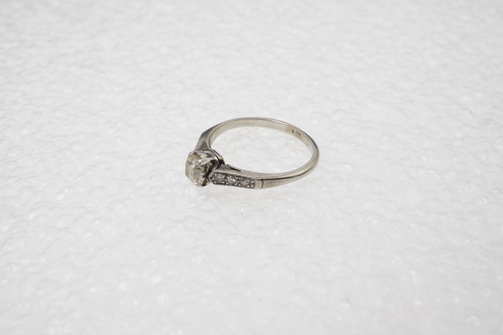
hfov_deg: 43.6
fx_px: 629
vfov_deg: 29.9
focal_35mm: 45
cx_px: 252
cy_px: 168
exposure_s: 1/100
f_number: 22
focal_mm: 30
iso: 500
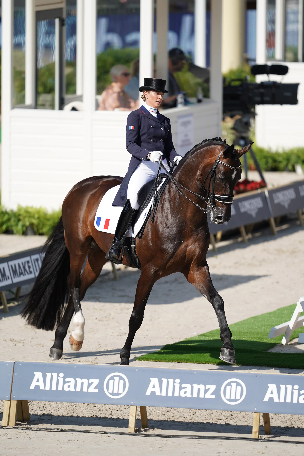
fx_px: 5067
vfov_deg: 5.2
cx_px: 152
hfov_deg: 3.4
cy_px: 228
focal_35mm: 400
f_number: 2.8
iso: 125
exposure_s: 1/2000
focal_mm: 400
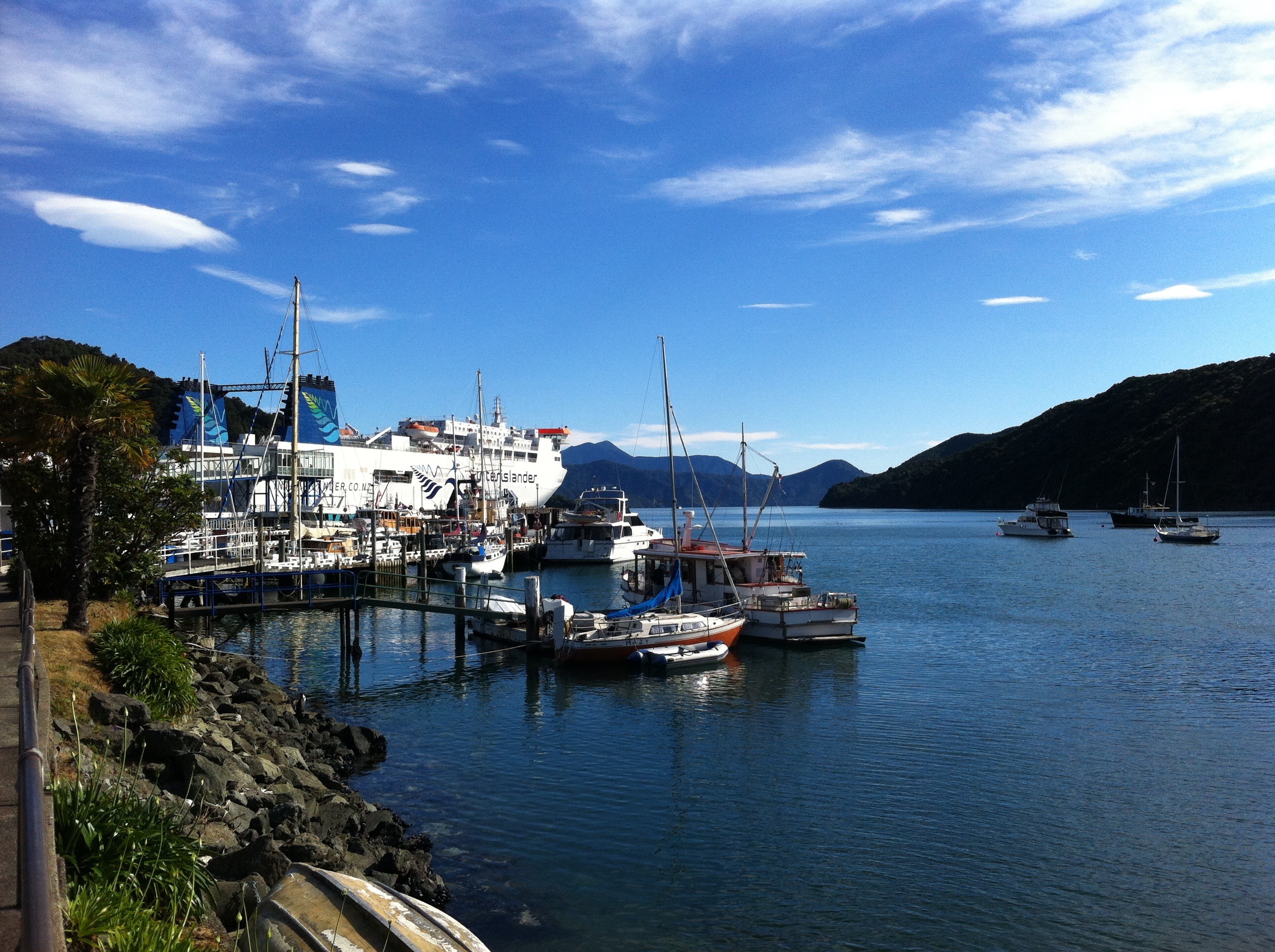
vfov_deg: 40.6
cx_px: 638
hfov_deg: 52.7
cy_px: 476
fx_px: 1287
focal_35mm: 35
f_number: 2.8
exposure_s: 1/1676
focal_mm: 3.85
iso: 80
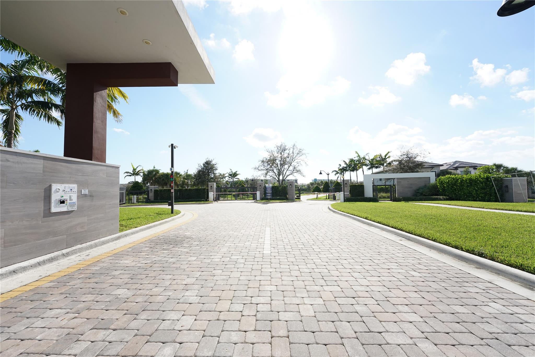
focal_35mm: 14
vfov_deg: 81.2
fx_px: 208
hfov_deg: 104.3
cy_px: 178
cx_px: 268
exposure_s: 1/1600
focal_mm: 14
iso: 640
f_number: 7.1
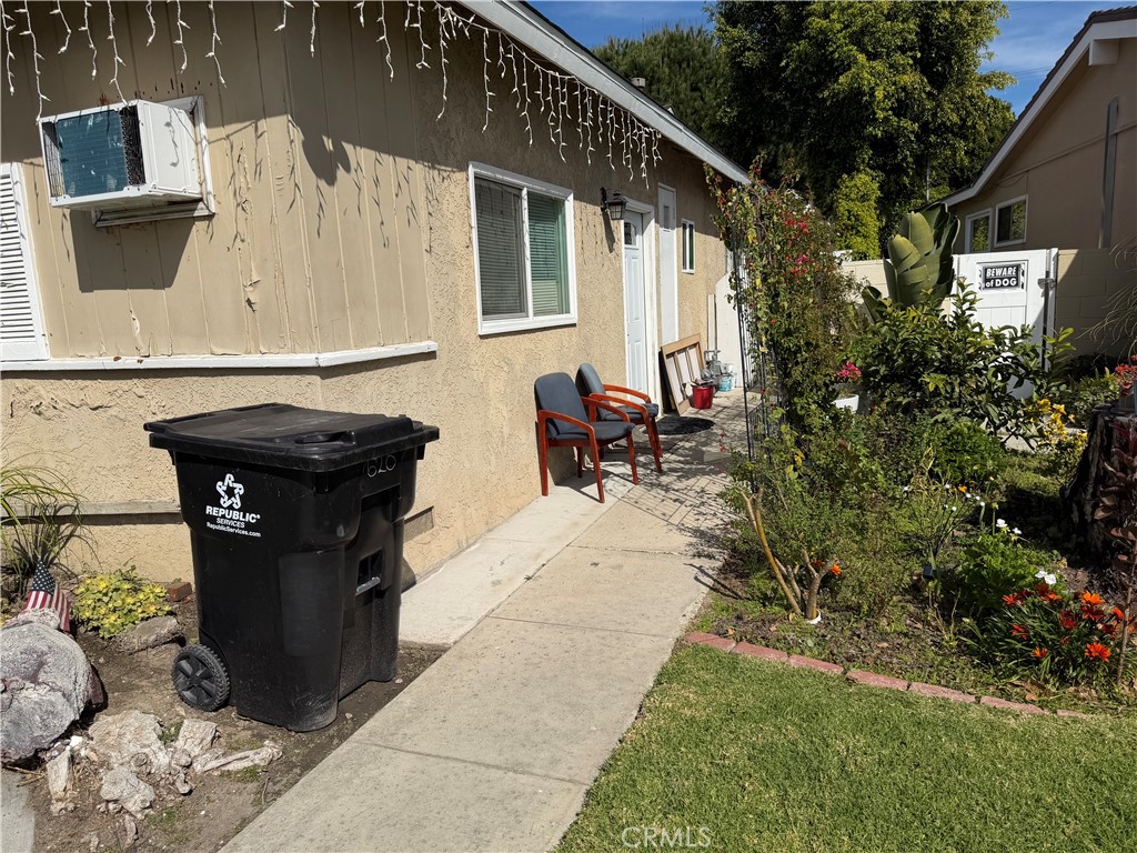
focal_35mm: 24
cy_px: 426
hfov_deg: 71.6
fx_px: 788
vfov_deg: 56.8
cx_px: 568
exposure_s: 1/9091
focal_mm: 6.76
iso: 80
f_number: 1.78
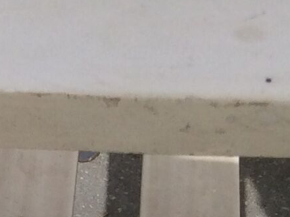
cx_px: -92
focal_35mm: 188
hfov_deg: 10.3
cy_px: 462
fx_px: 1574
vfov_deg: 7.5
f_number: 2.4
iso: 32
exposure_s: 1/2488
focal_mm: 3.3
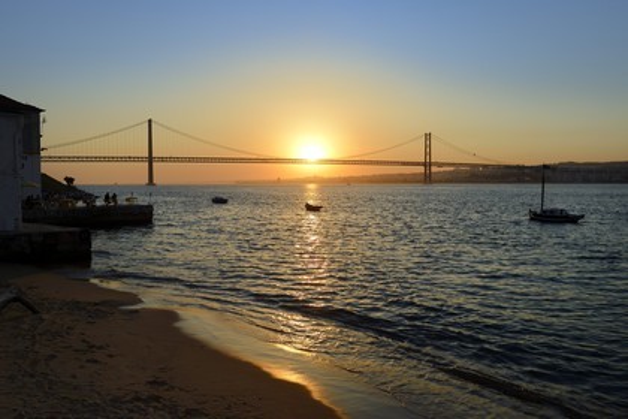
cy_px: 210
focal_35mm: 31
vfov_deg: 42.3
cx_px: 314
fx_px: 541
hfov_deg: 60.3
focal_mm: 31
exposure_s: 1/250
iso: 100
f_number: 9
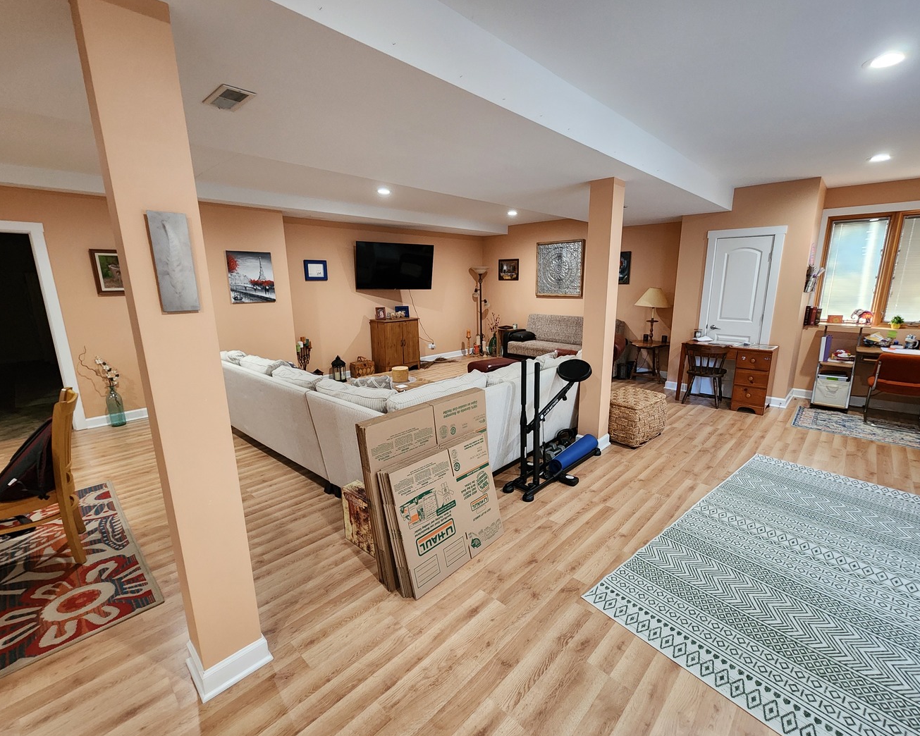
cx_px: 479
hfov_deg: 100.6
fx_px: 381
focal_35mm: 14
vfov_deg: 88.0
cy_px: 368
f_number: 2.2
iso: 400
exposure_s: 1/30
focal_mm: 2.2
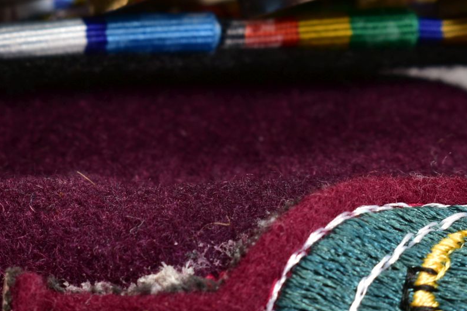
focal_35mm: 186
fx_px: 2414
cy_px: 94
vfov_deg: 7.4
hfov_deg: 11.0
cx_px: 102
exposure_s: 1/100
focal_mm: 55
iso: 100
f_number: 11
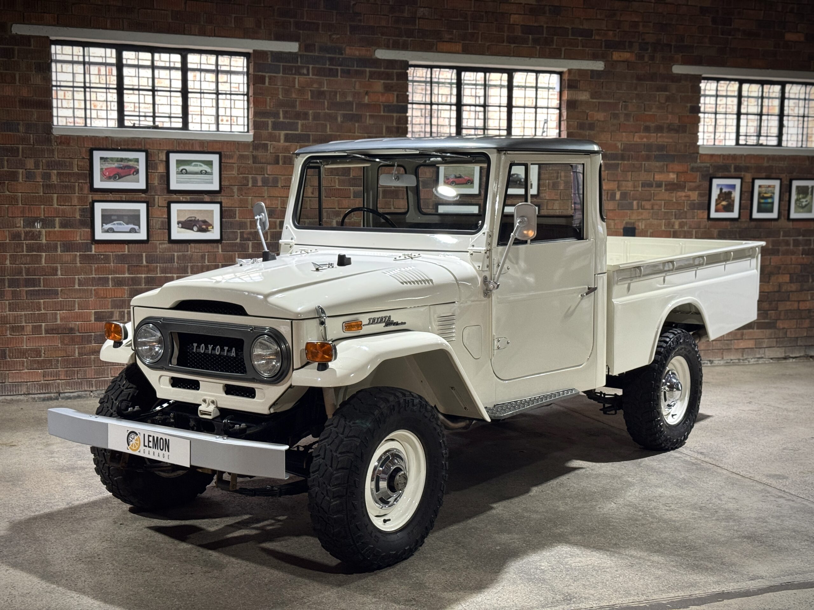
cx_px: 407
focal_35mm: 48
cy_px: 305
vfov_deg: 30.3
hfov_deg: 39.7
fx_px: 1129
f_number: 1.78
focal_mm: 6.76
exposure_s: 1/50
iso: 200
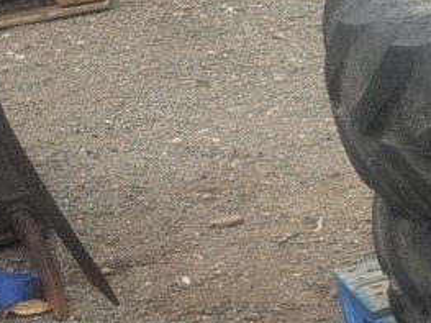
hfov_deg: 11.8
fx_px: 1568
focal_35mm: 126
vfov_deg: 11.6
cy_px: 331
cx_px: 1116
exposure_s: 1/423
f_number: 1.8
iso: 25
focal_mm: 5.4
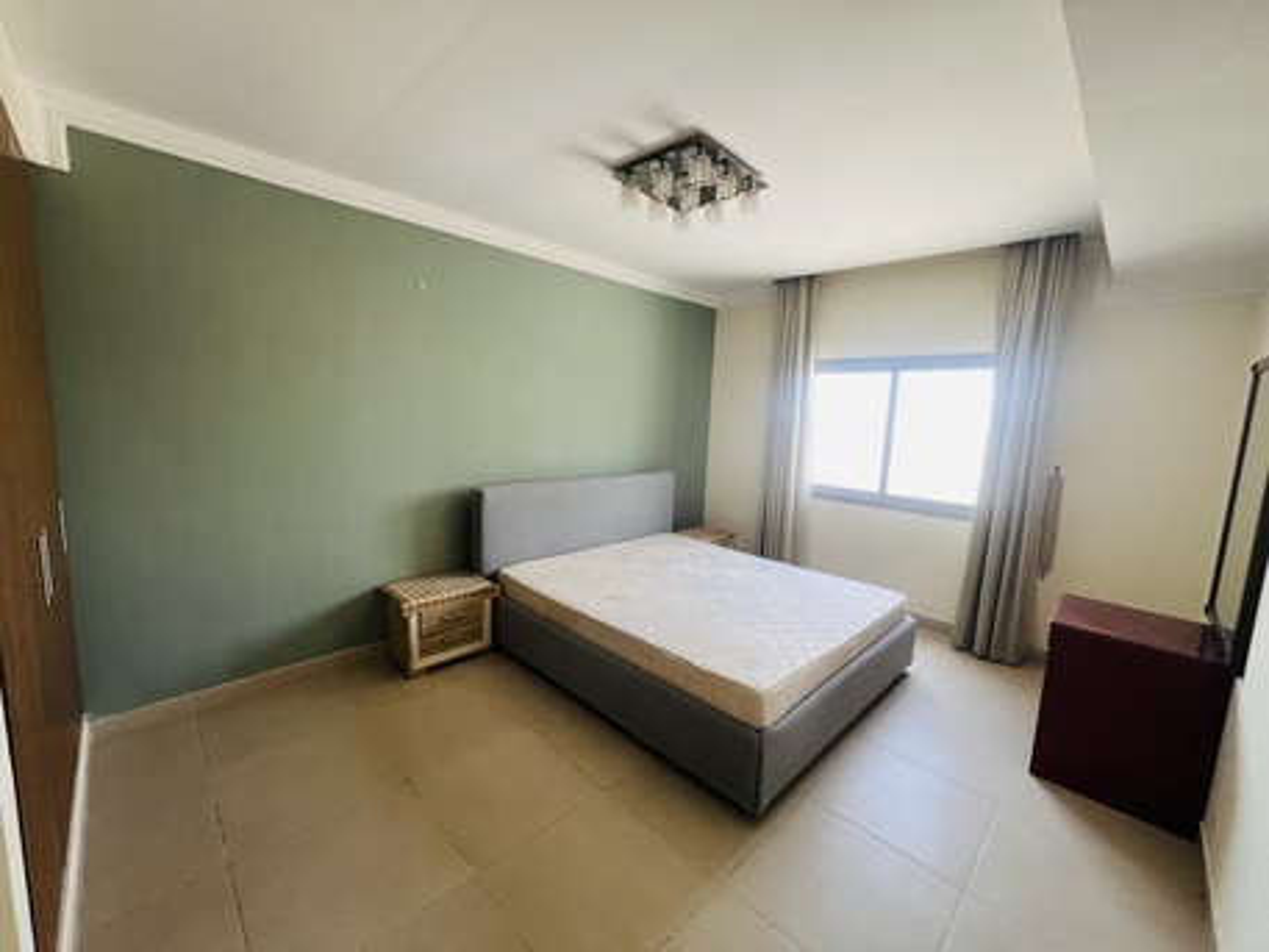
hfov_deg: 106.2
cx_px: 634
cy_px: 476
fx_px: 477
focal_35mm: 13
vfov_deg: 89.9
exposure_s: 1/99
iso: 160
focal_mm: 1.57
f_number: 1.8
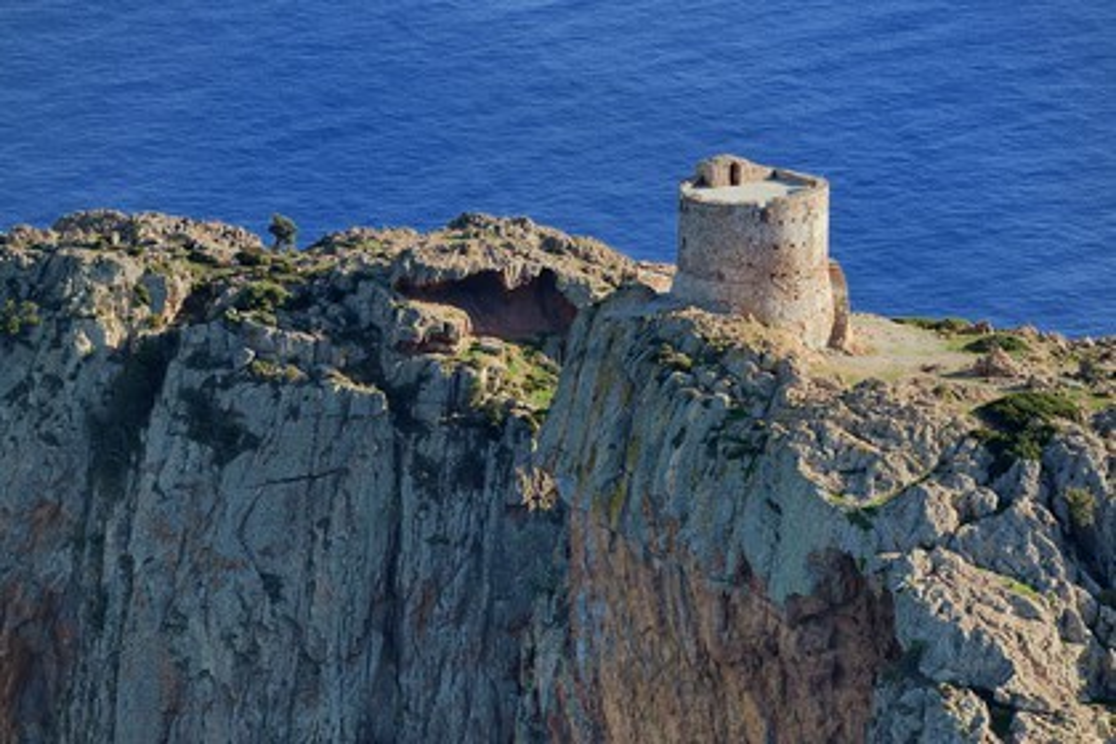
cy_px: 372
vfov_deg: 6.9
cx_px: 558
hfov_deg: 10.3
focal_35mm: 200
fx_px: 6200
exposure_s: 1/1000
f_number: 6.3
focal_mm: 200
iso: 400
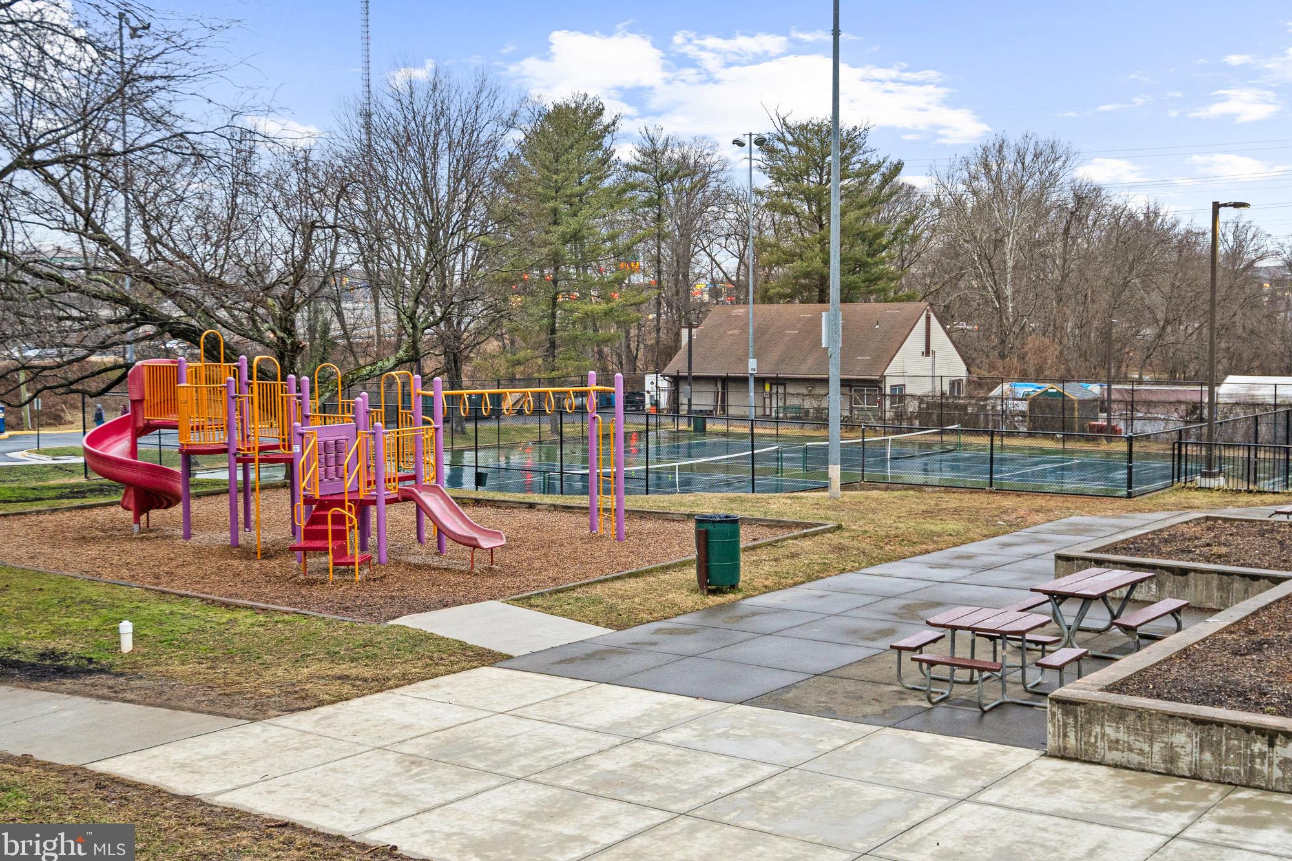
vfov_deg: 31.2
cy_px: 430
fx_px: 1543
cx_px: 653
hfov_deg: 45.4
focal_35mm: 43
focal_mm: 28
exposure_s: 1/60
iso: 1000
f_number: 4
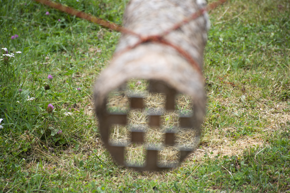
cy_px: 95
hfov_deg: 9.6
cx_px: 146
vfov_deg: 6.4
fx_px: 1724
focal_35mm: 214
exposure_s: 1/500
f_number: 5.6
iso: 200
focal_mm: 140
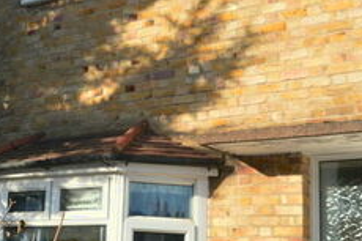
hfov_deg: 27.3
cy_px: 137
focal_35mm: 73
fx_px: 734
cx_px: 88
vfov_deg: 18.6
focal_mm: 16
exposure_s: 1/200
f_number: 8
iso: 100
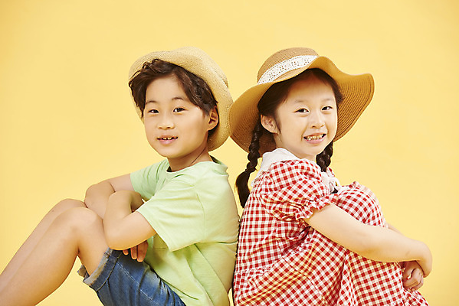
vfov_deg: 7.2
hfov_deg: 10.8
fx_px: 2424
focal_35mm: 190
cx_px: 230
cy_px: 153
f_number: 8
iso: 125
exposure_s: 1/125
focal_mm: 190
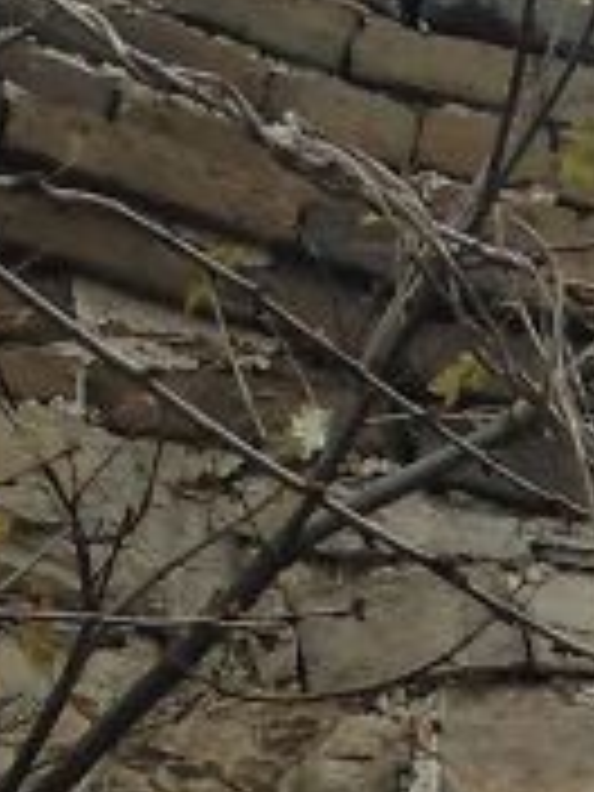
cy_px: 1964
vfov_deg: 8.2
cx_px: 1912
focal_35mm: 220
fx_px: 5034
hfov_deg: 6.1
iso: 50
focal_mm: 4.12
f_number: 2.4
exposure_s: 1/480
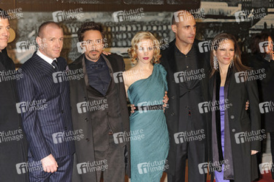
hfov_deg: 28.9
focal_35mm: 70
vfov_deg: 19.4
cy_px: 91
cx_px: 137
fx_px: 532
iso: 400
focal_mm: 70
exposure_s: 1/160
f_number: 7.1
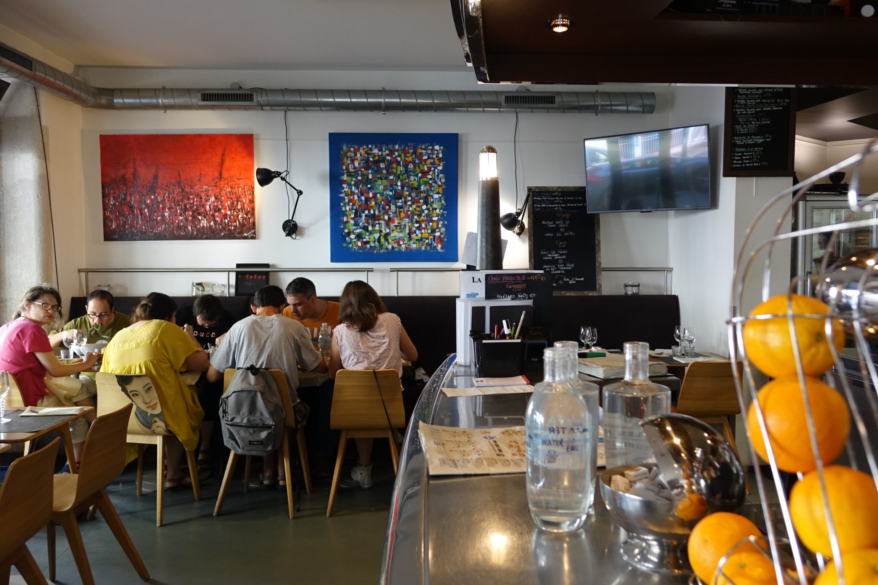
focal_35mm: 30
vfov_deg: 43.6
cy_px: 292
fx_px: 732
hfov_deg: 61.9
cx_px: 439
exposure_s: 1/80
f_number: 2.8
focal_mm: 10.91
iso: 800
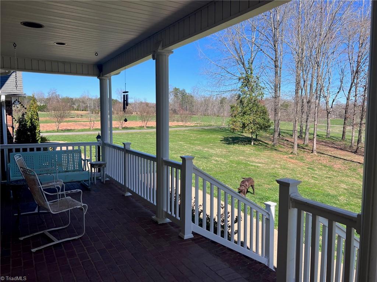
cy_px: 141
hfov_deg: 67.3
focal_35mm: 26
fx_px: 283
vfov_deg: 53.1
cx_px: 188
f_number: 1.5
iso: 50
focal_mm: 5.7
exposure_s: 1/2632
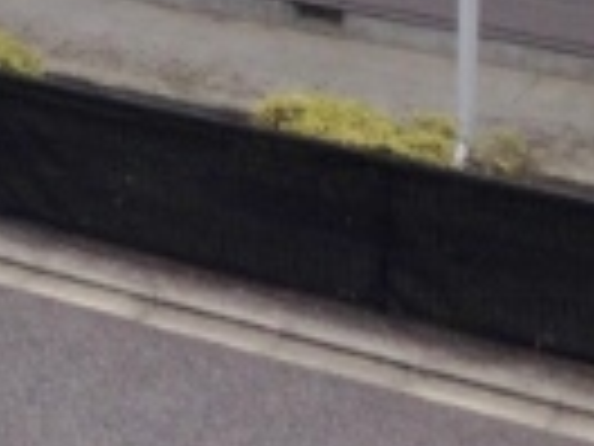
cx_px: -400
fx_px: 2746
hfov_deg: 11.6
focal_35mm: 160
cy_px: -541
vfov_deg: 8.6
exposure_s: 1/1085
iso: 50
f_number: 2.4
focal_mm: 4.12
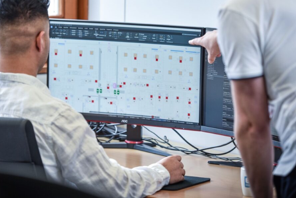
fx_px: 1563
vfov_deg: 7.2
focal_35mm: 190
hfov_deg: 10.8
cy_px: 69
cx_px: 129
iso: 200
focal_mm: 130
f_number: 2.8
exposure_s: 1/100
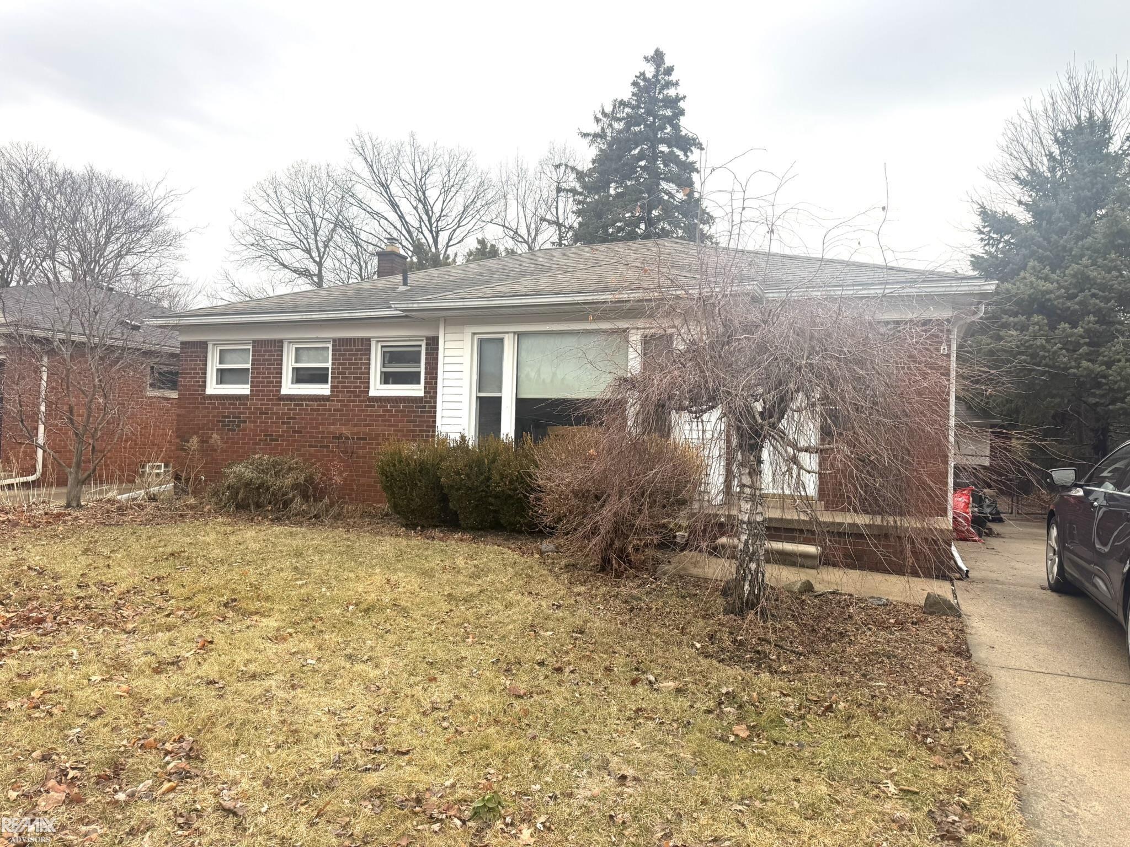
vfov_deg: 56.8
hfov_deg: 71.6
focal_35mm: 24
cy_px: 424
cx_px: 565
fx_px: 783
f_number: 1.78
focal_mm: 6.76
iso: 80
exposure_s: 1/651
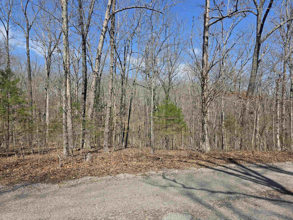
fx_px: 195
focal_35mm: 23
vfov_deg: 58.9
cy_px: 110
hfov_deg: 73.9
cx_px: 146
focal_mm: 6.3
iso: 80
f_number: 1.7
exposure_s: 1/4057
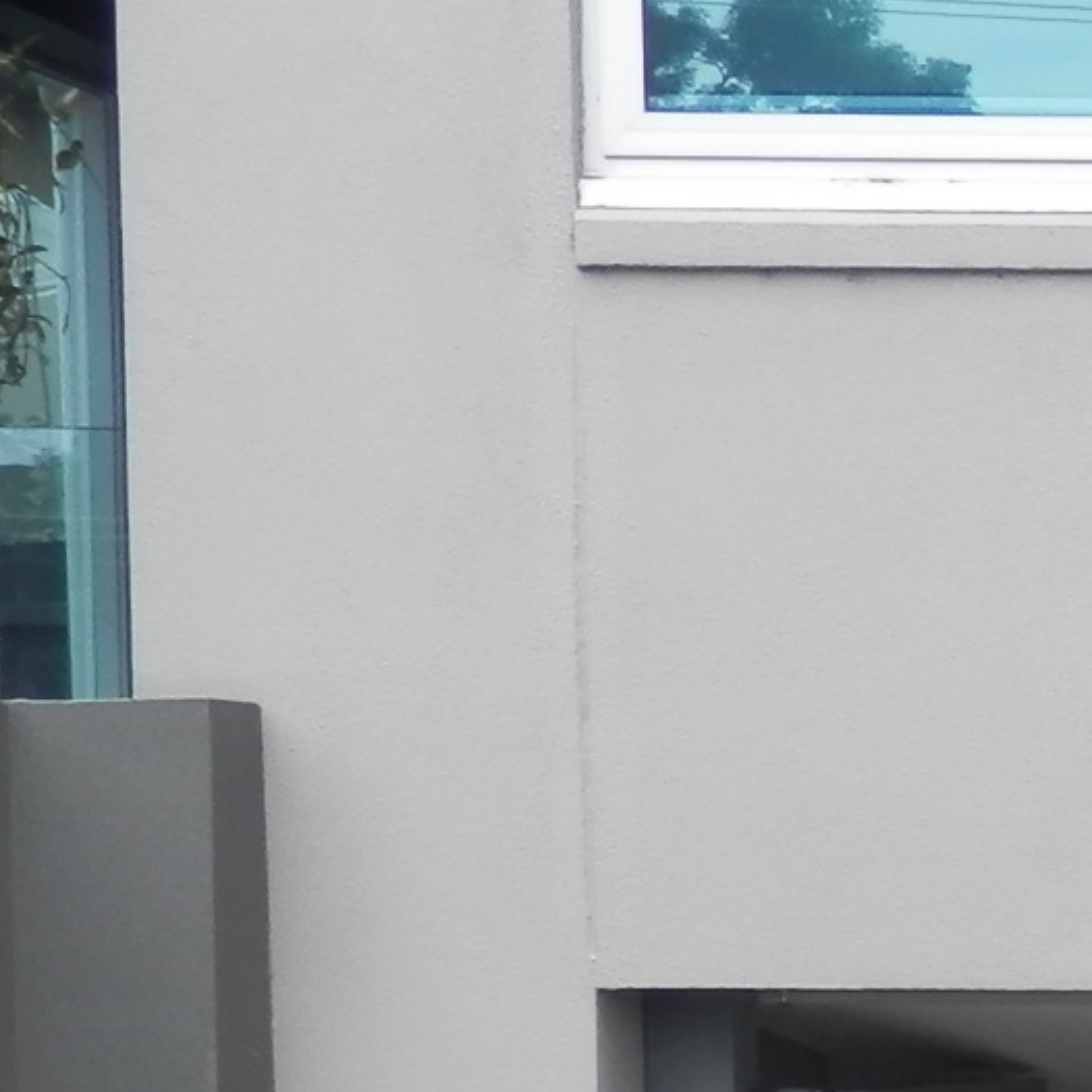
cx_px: 2452
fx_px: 5068
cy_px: 1287
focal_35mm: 142
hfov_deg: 10.8
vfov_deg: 12.0
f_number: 3.4
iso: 80
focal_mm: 6
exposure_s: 1/200
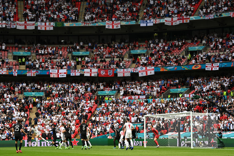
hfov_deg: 23.6
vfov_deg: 15.9
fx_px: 559
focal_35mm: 86
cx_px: 117
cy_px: 78
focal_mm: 86
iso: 1000
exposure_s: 1/2000
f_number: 3.5
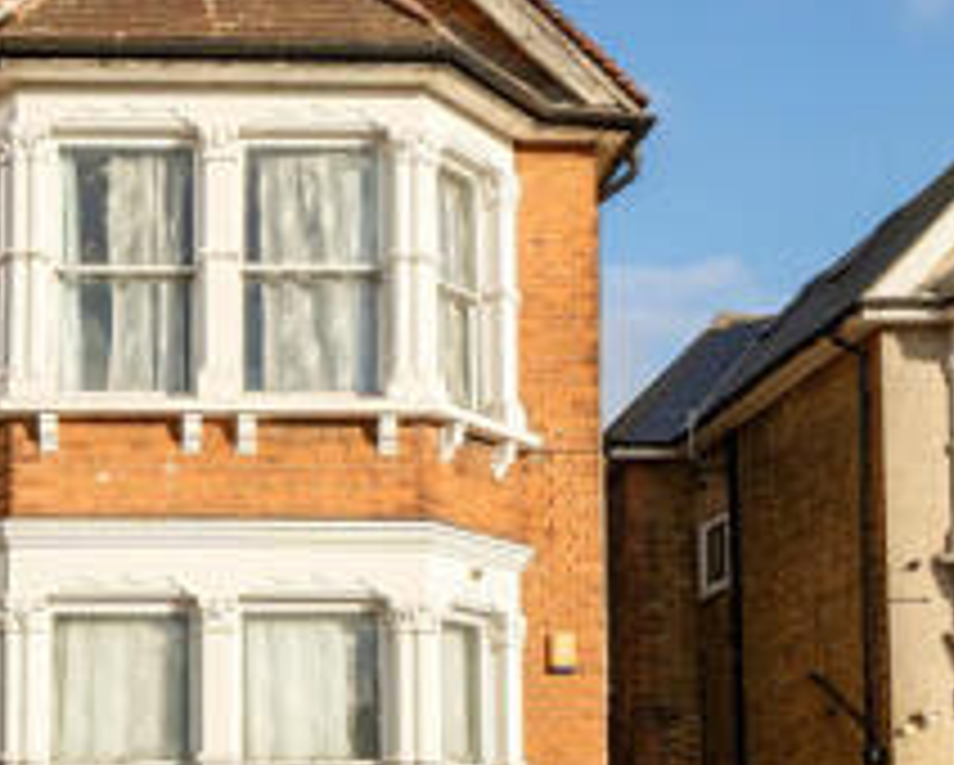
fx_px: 1554
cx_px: 236
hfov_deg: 33.4
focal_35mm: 55
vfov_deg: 26.9
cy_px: 115
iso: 400
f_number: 8
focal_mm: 13
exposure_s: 1/1250
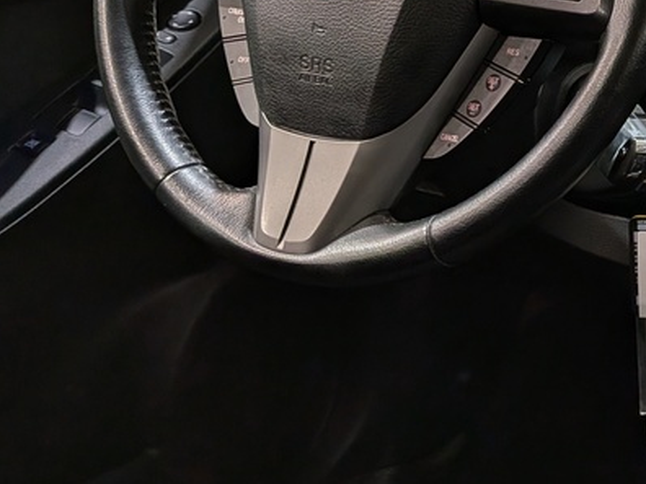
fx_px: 1157
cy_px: 57
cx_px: 781
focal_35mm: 62
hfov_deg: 27.4
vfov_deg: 23.1
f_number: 1.7
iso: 45
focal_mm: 4.53
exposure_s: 1/25
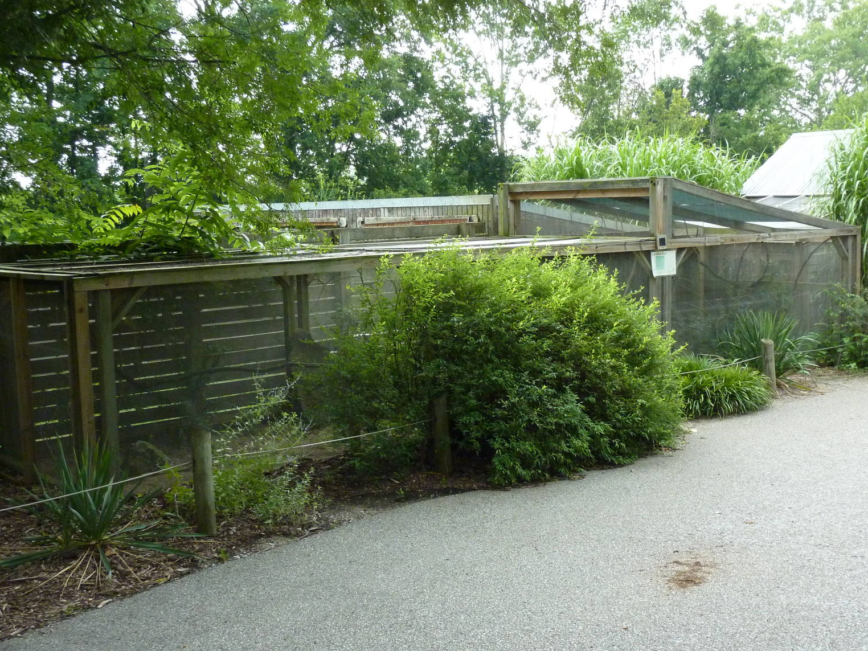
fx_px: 1053
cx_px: 440
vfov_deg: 34.3
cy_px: 327
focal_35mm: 42
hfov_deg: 44.8
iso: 400
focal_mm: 6.5
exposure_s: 1/80
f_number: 3.6
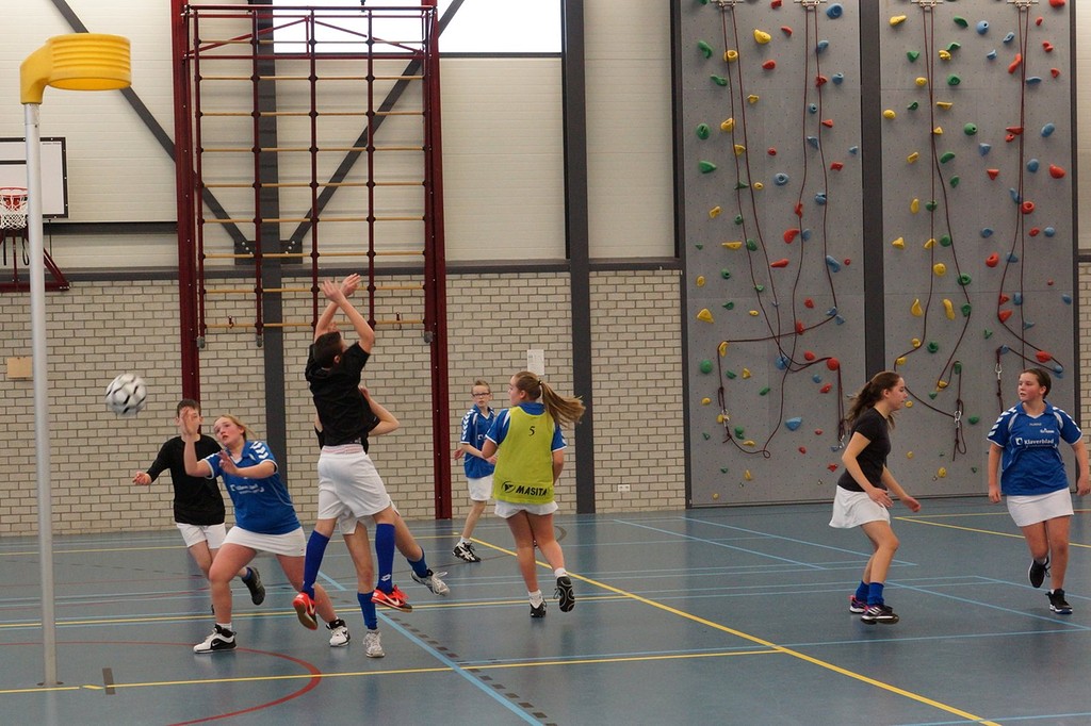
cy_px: 363
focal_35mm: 45
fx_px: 1363
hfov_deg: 43.6
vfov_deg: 29.8
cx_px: 546
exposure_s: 1/160
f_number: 4.5
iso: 1250
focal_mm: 30
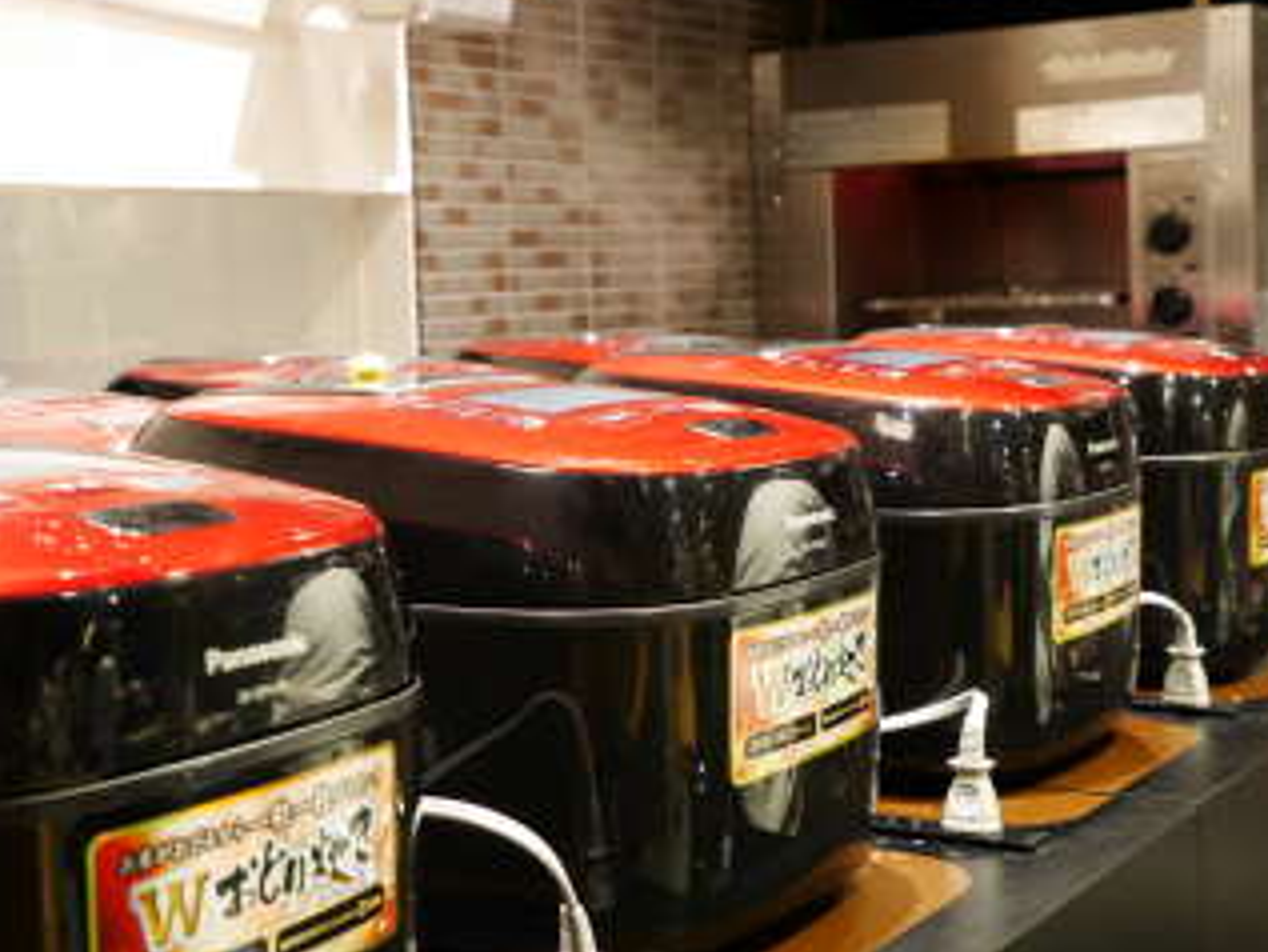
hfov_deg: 32.7
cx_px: 636
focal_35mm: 59
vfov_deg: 24.8
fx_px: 2162
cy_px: 416
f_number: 5.6
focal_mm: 26
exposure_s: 1/5
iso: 1600
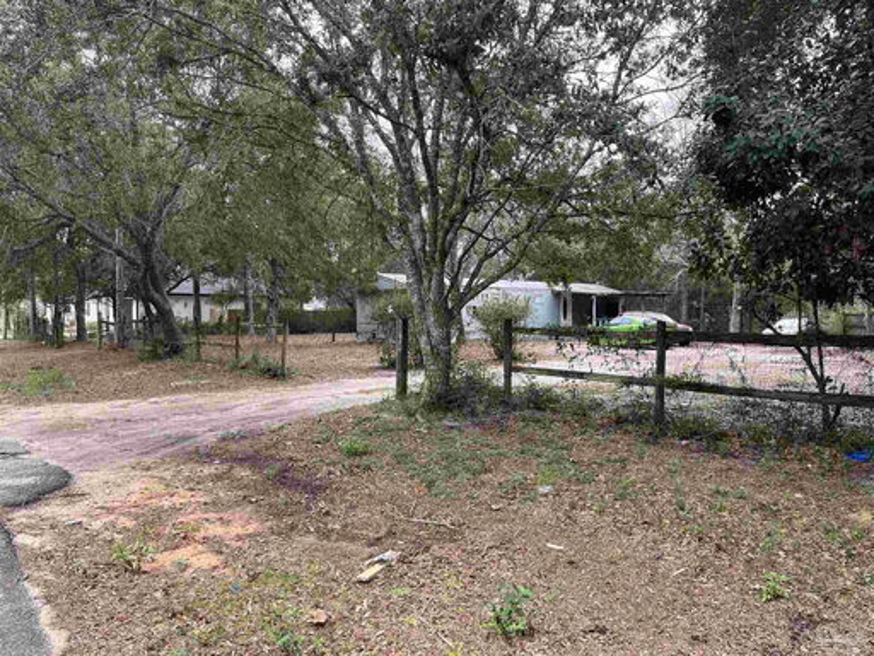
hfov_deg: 67.3
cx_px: 437
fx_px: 656
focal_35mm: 26
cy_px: 328
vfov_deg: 53.1
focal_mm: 5.1
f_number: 1.6
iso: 50
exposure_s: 1/300
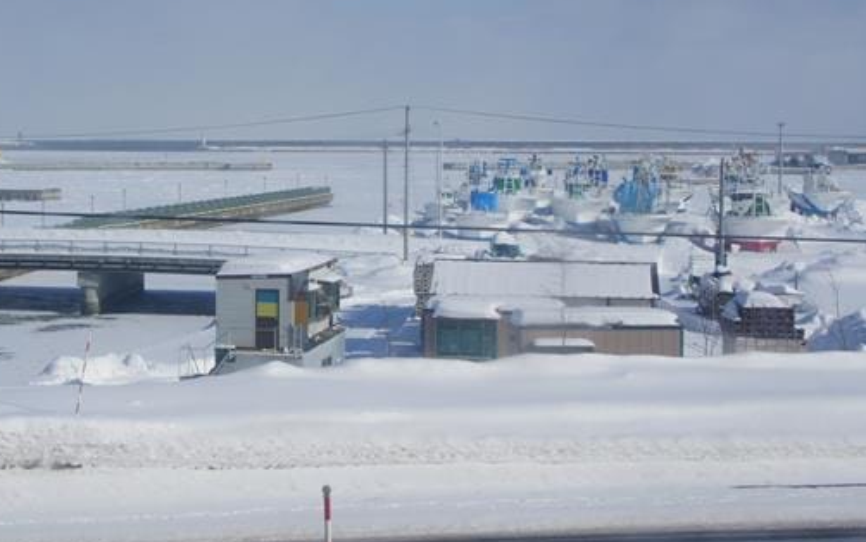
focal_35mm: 73
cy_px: 155
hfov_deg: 27.9
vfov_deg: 17.8
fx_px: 1723
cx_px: 250
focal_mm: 30
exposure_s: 1/500
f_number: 13
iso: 200
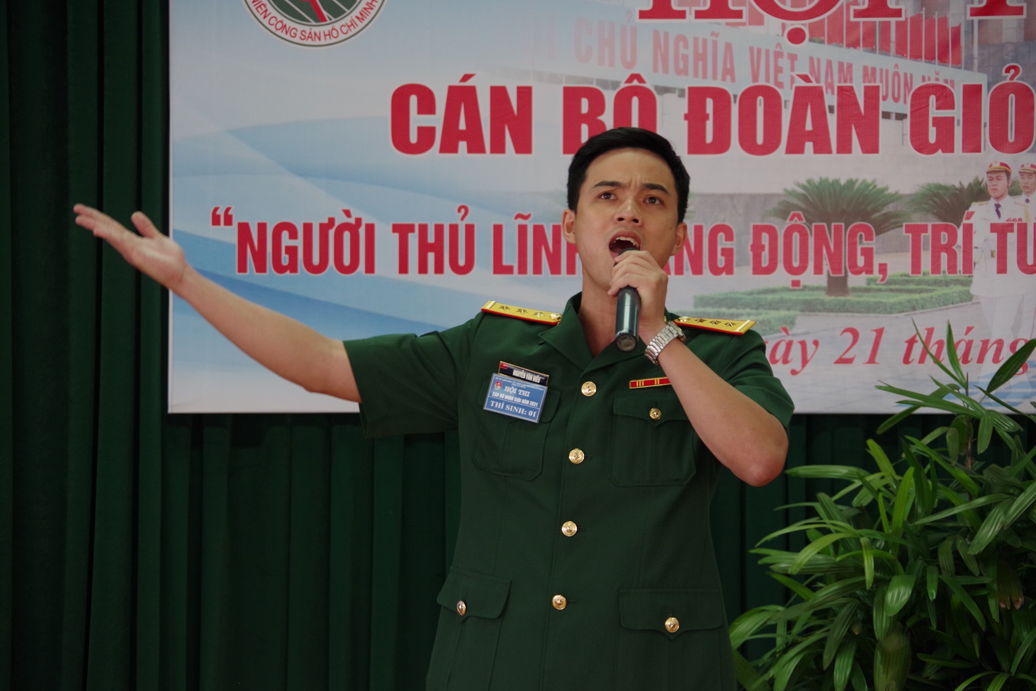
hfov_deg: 11.9
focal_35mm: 172
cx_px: 518
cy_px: 346
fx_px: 4949
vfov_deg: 8.0
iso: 800
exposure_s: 1/40
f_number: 5.6
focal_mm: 115
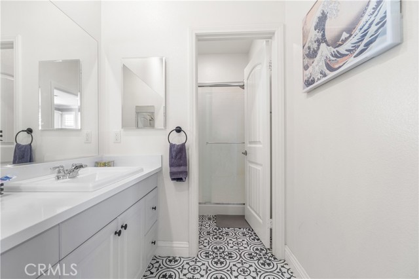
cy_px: 140
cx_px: 210
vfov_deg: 77.3
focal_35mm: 15
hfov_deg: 100.4
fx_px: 174
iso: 320
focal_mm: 10
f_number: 7.1
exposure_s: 1/13
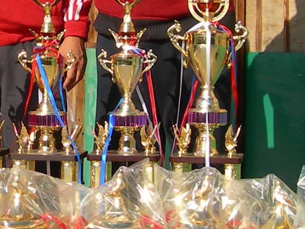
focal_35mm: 177
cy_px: -18
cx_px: -8
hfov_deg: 11.1
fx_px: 1560
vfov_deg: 8.3
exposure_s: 1/543
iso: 50
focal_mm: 7.8
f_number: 4.8
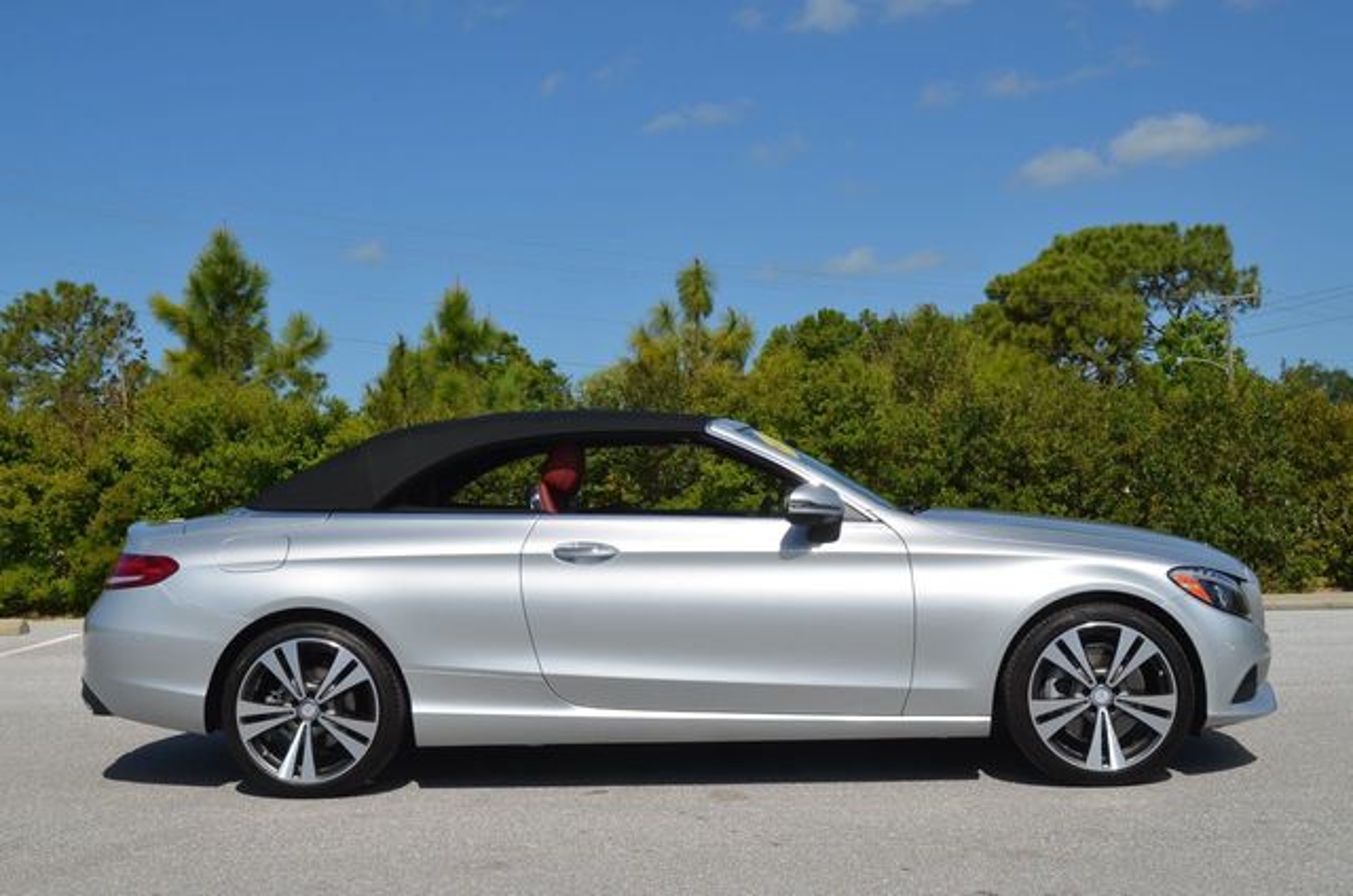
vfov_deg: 30.7
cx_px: 676
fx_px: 1632
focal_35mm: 44
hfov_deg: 45.0
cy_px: 448
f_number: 13
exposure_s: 1/200
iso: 100
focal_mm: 29
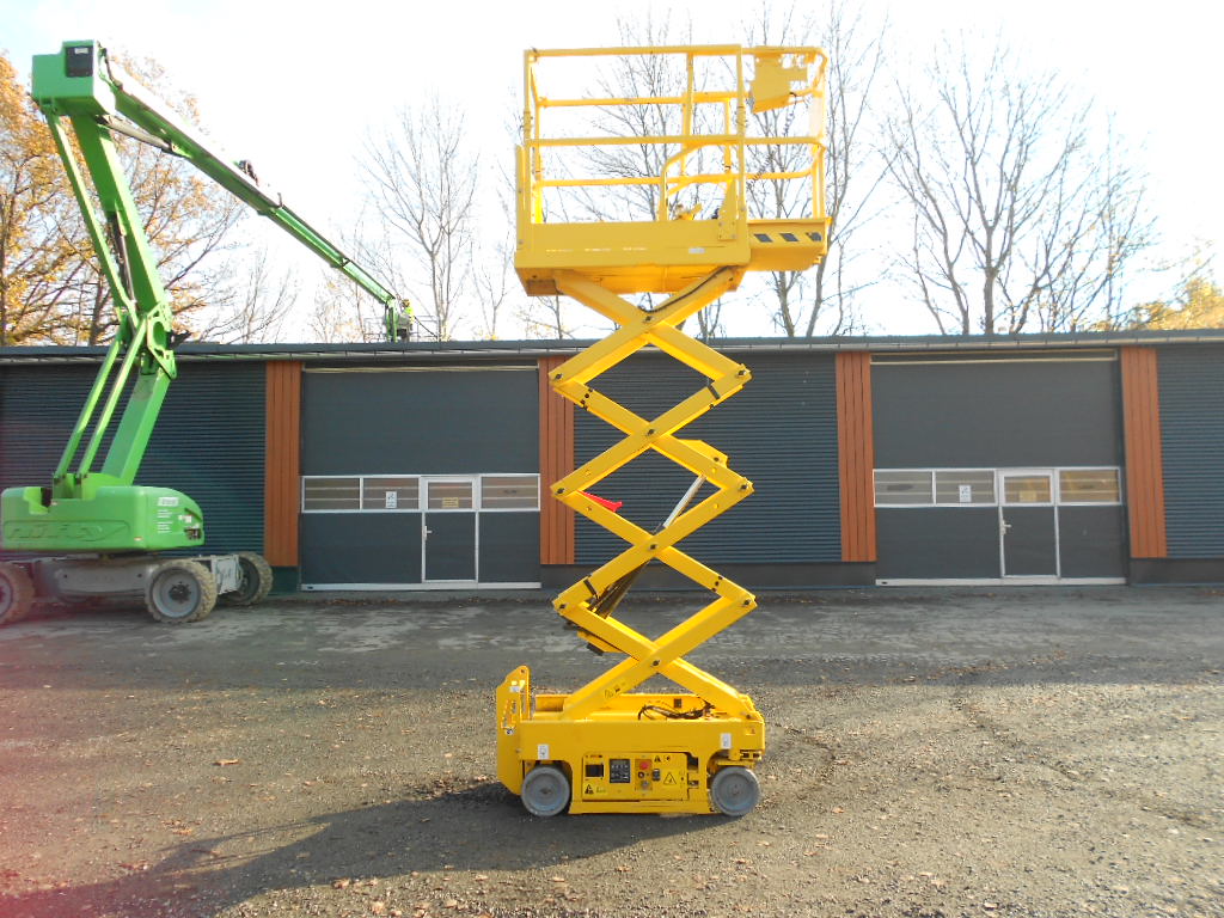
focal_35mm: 26
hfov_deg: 67.3
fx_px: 919
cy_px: 459
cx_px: 612
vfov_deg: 53.1
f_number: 3.2
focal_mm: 4.6
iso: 80
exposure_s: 1/200
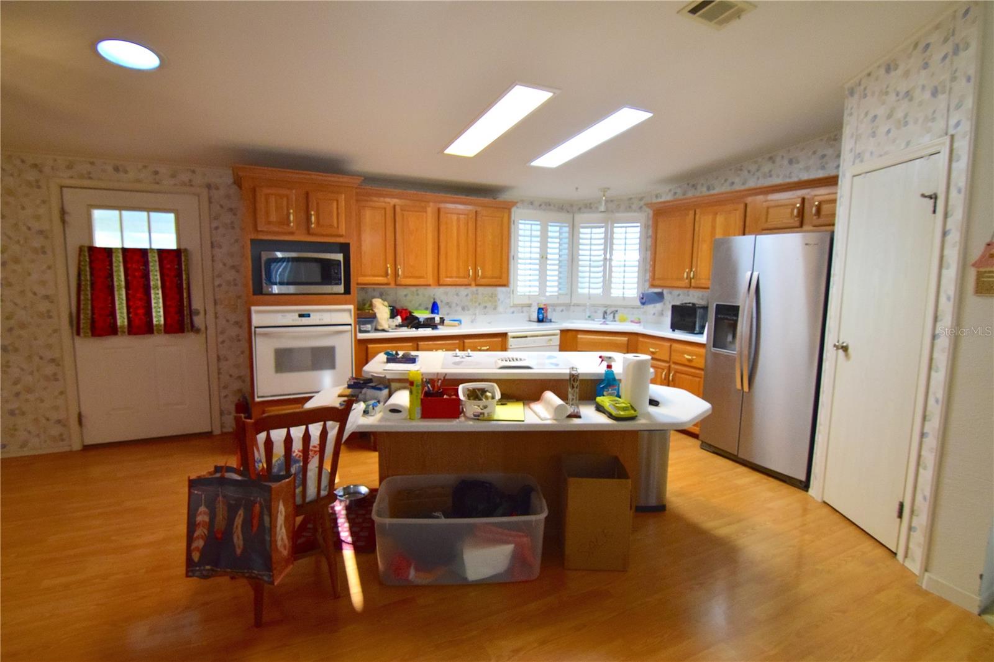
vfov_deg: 72.0
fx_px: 455
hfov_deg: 95.0
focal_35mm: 16
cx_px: 497
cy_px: 331
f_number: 6.3
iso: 1600
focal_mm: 11
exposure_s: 1/60
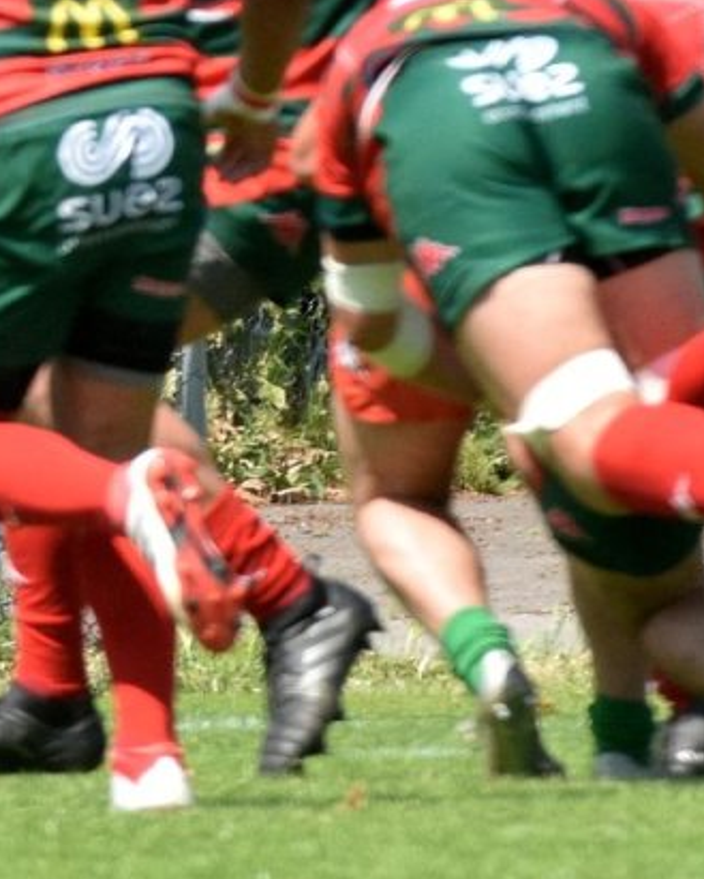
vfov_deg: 1.8
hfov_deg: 1.5
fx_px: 27389
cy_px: 171
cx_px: 233
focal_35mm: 1052
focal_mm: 300
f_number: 9
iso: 800
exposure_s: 1/1600
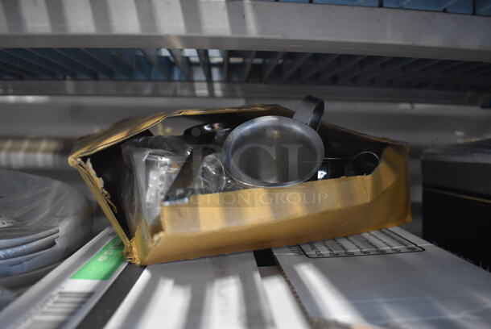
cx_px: 246
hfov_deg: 67.3
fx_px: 369
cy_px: 164
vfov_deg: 48.0
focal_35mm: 27
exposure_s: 1/40
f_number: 3.5
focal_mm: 18
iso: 3200
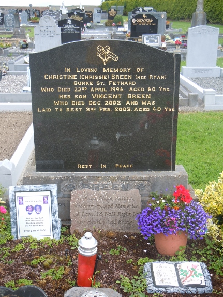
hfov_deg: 30.9
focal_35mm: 47
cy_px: 151
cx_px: 108
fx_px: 403
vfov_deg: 40.4
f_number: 3.8
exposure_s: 1/200
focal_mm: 8.1
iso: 100
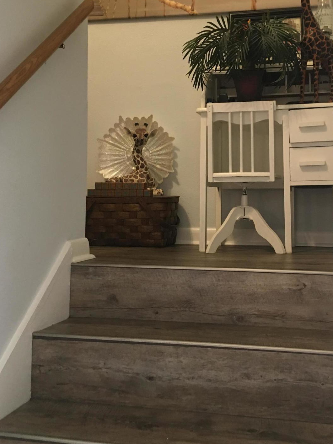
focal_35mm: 41
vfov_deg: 45.6
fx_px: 526
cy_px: 184
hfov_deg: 34.9
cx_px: 216
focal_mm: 4.15
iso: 80
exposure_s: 1/10
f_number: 2.2
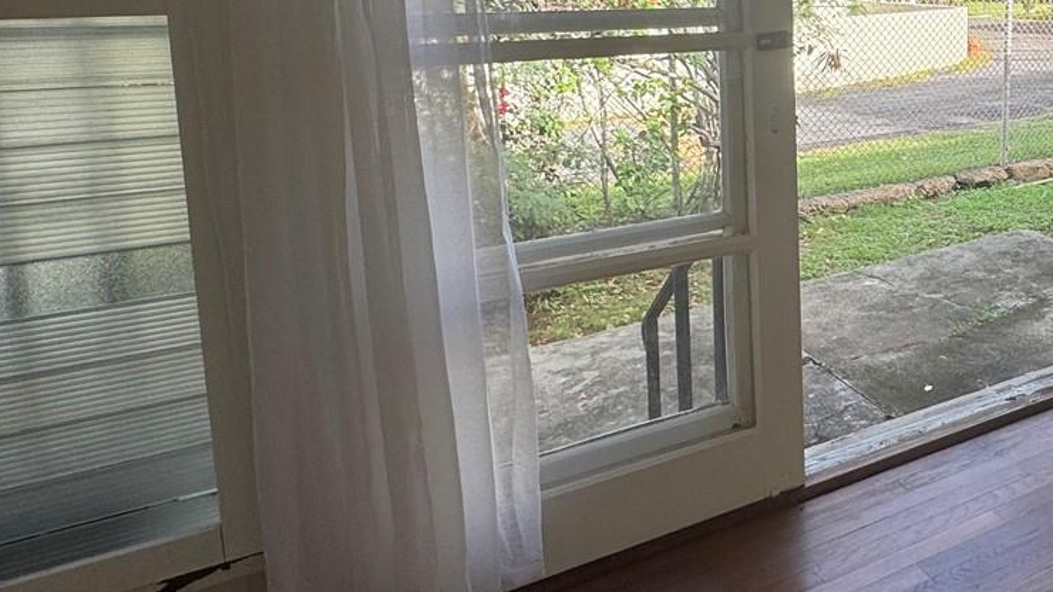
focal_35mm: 33
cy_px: 85
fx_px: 921
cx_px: 962
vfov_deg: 34.1
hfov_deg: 51.9
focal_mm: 2.22
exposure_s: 1/279
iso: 40
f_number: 2.2
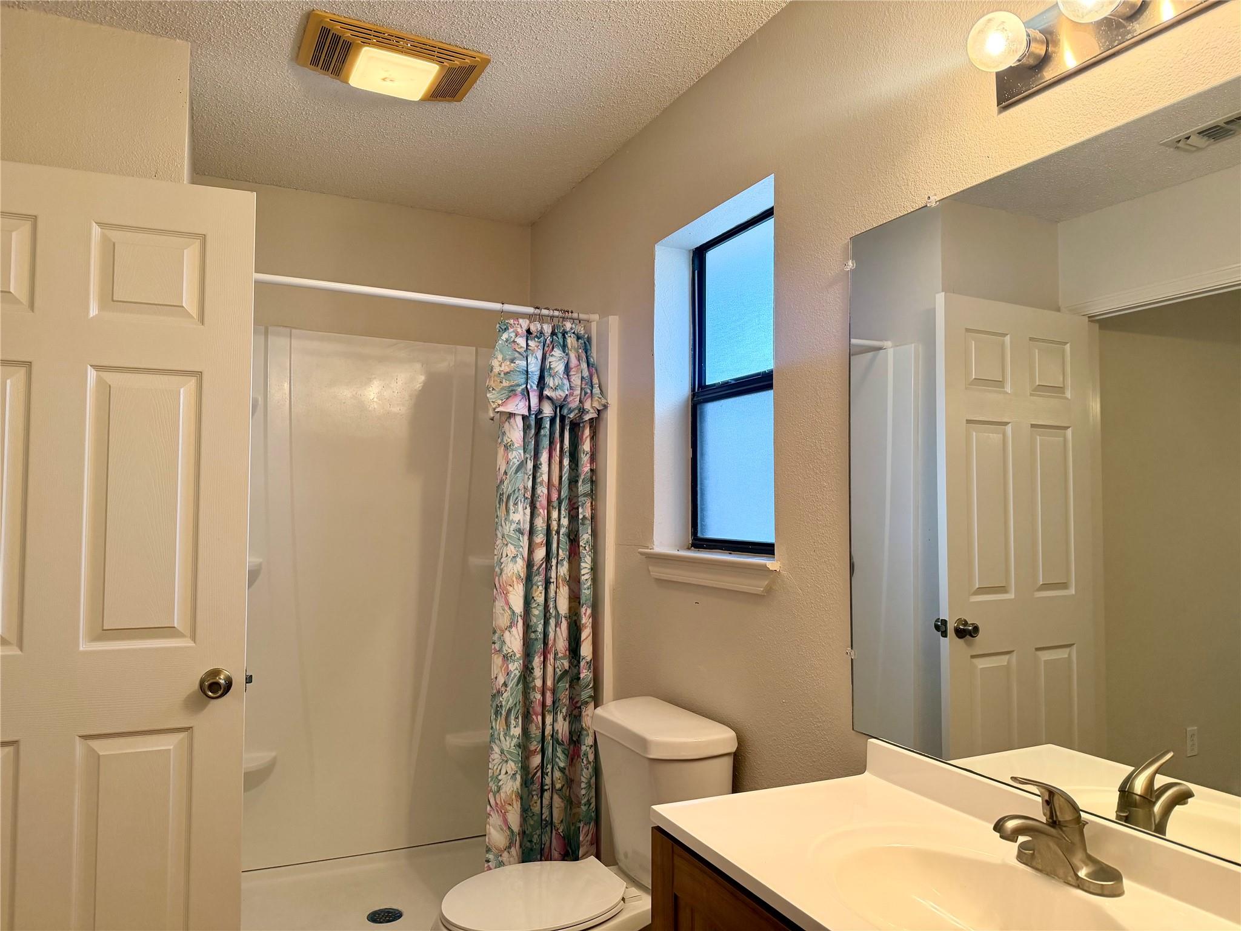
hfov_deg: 71.6
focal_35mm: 24
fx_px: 860
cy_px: 466
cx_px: 620
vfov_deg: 56.8
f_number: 1.78
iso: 200
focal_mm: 6.76
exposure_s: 1/121
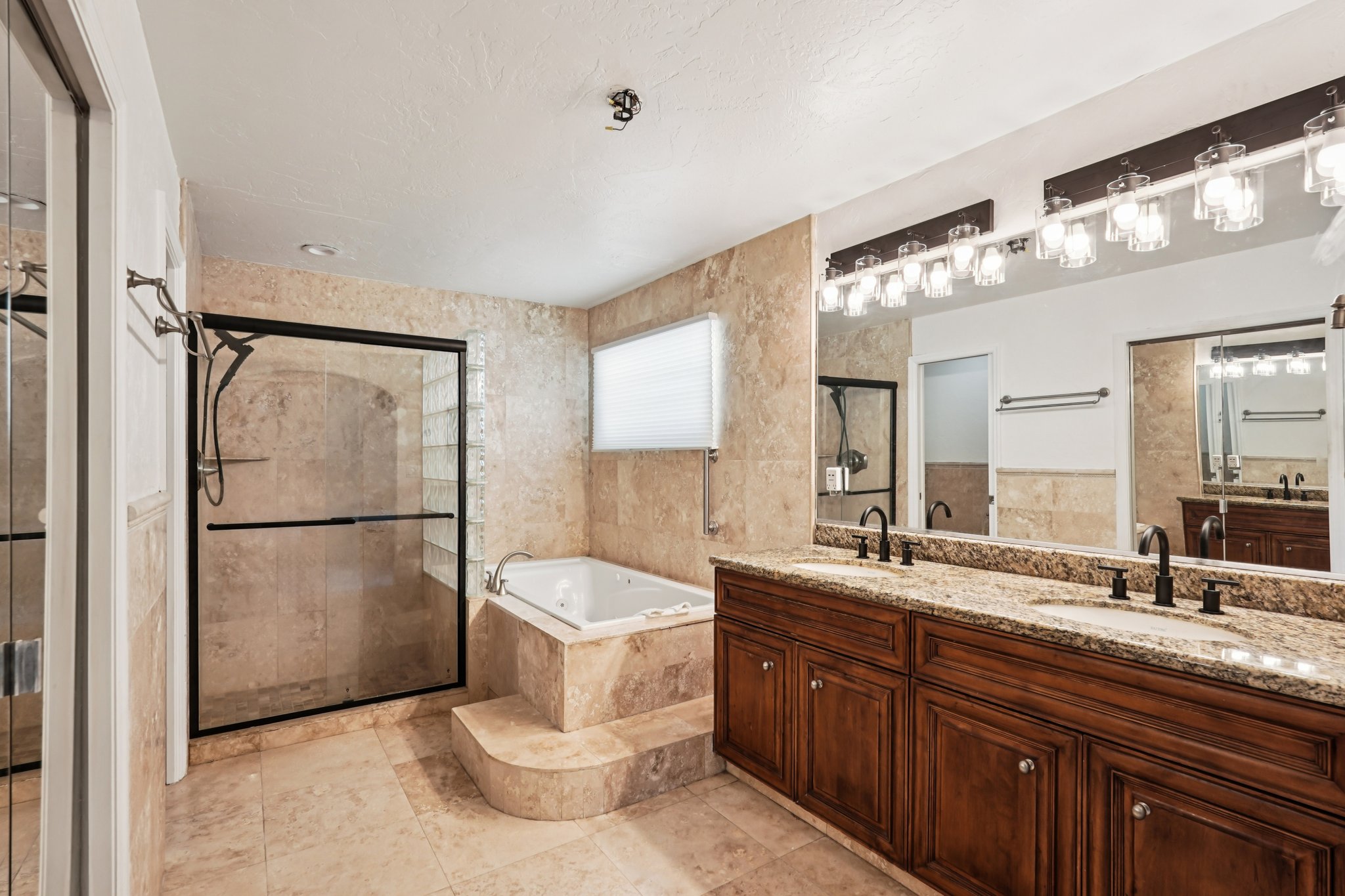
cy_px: 448
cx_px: 672
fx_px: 635
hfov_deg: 93.3
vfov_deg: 70.4
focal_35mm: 17
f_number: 8
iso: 400
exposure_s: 1/25
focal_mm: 17
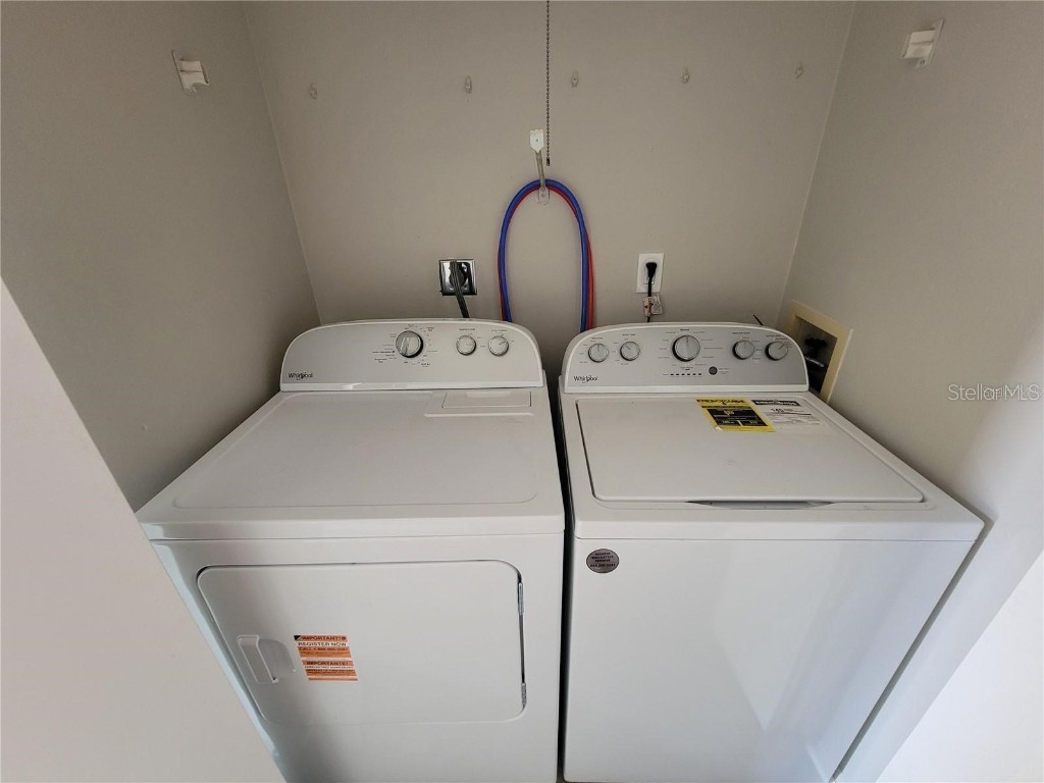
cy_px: 392
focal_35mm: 13
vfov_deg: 89.9
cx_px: 522
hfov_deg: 106.2
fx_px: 392
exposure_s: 1/40
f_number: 2.2
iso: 320
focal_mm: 2.2
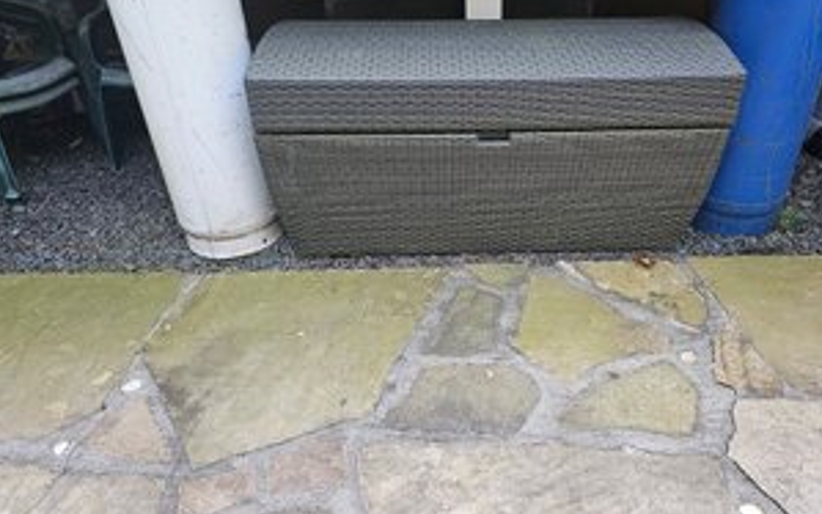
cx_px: 444
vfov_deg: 44.5
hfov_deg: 66.4
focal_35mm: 28
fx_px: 627
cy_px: 235
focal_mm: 6.3
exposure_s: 1/359
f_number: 1.7
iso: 250
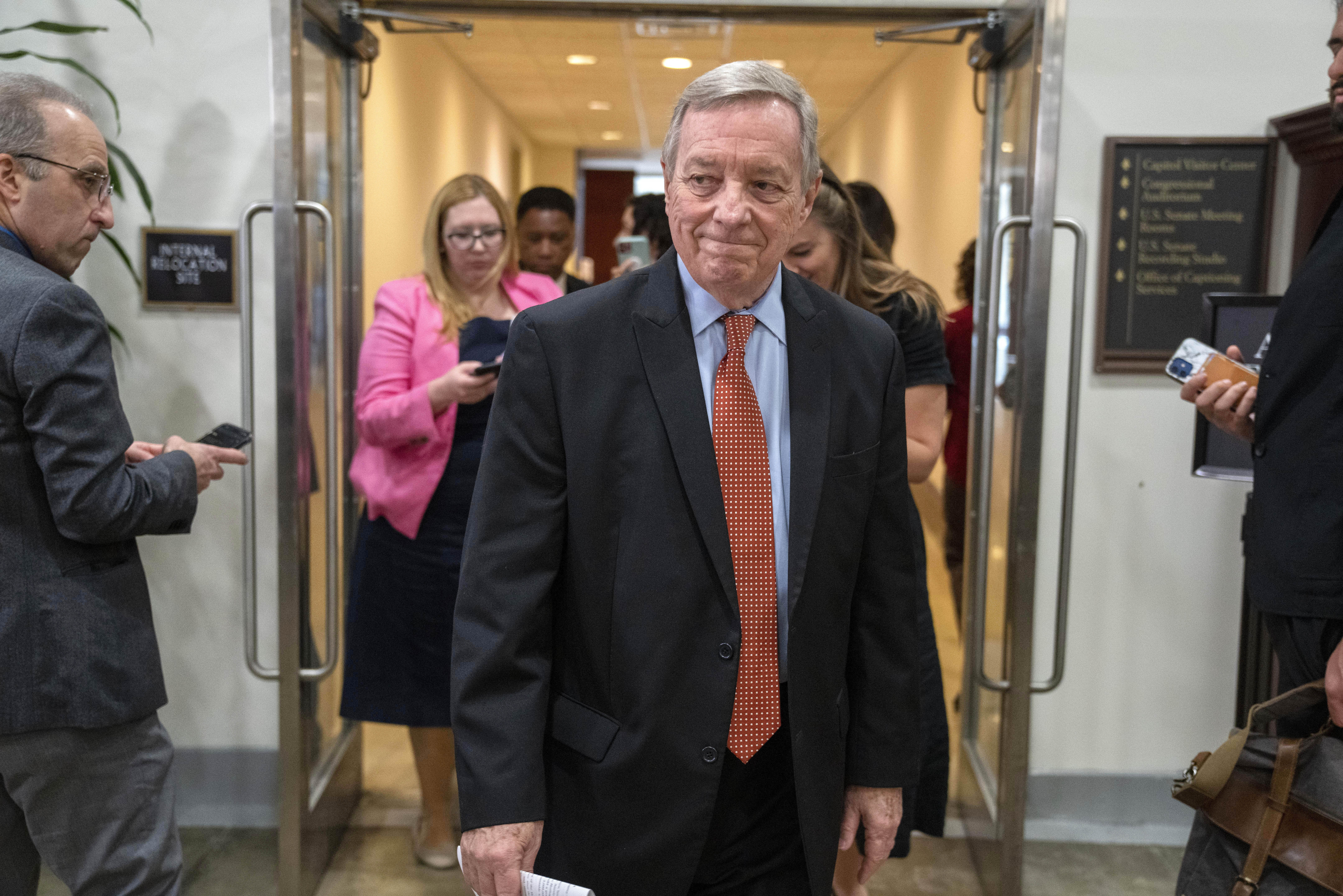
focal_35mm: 41
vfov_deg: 32.6
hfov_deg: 47.4
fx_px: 1529
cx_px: 672
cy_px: 448
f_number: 3.2
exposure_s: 1/320
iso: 4000
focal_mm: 41
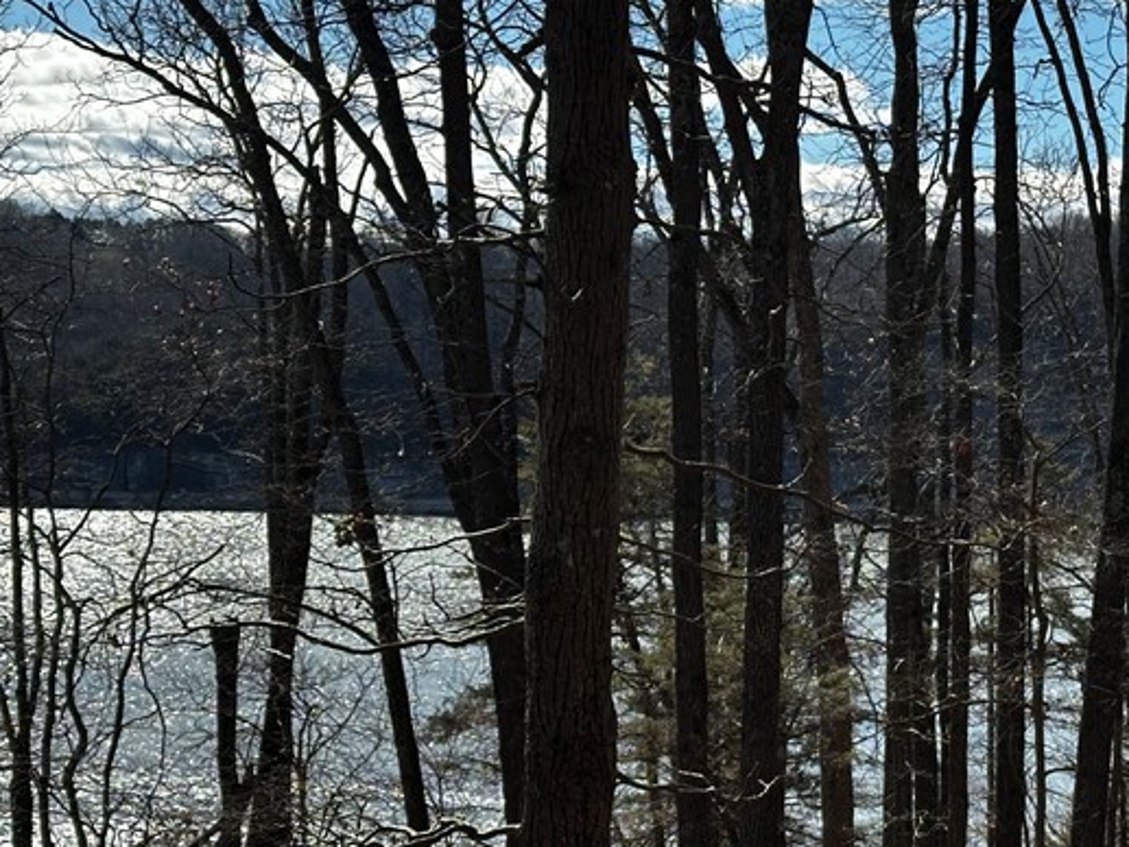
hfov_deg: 20.5
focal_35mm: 95
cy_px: 487
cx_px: 856
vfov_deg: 15.6
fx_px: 3099
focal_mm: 6.86
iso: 64
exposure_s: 1/3257
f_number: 1.78
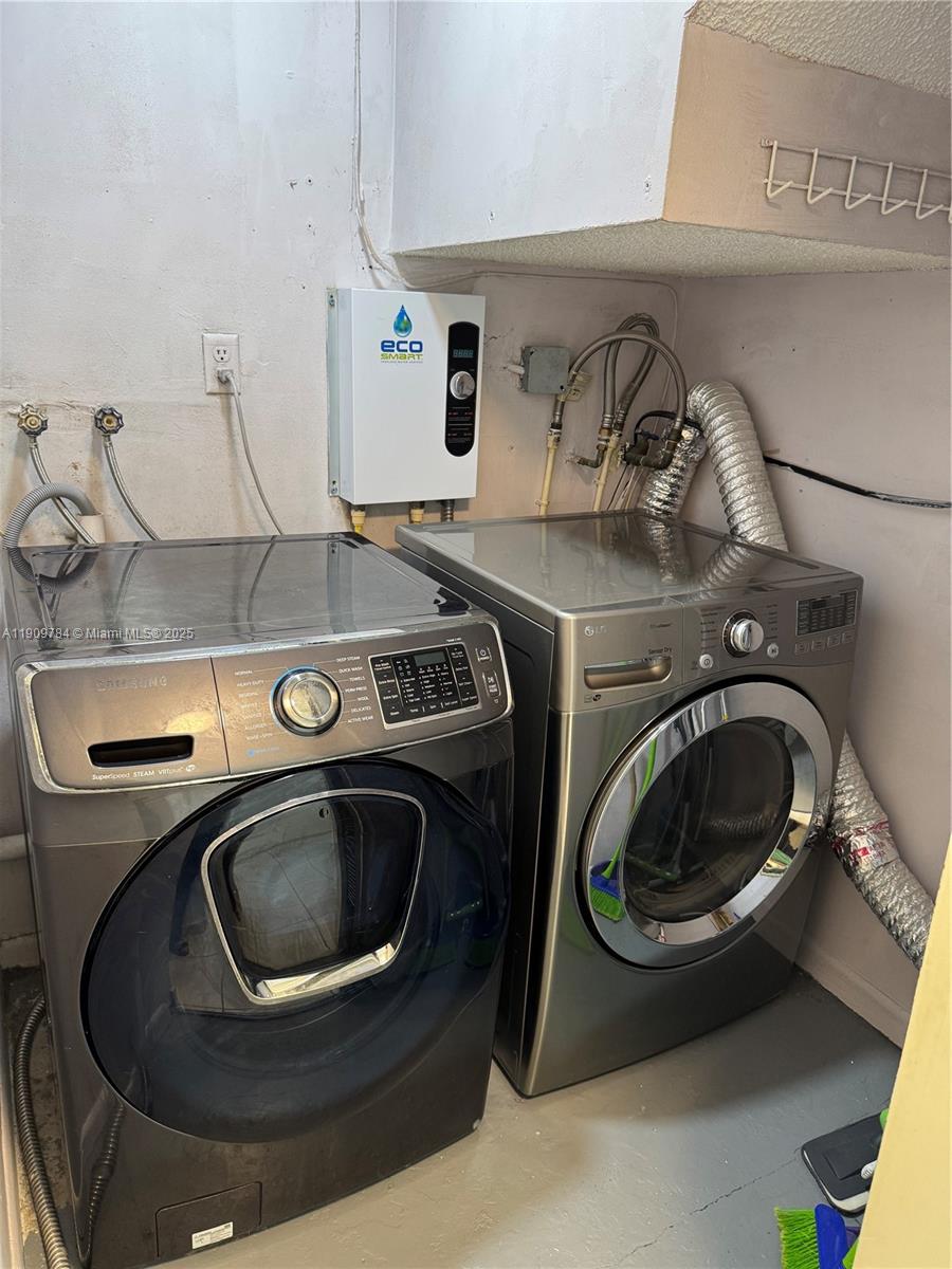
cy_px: 634
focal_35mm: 24
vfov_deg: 71.6
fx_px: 880
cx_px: 476
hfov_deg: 56.8
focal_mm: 6.76
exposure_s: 1/60
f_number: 1.78
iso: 200
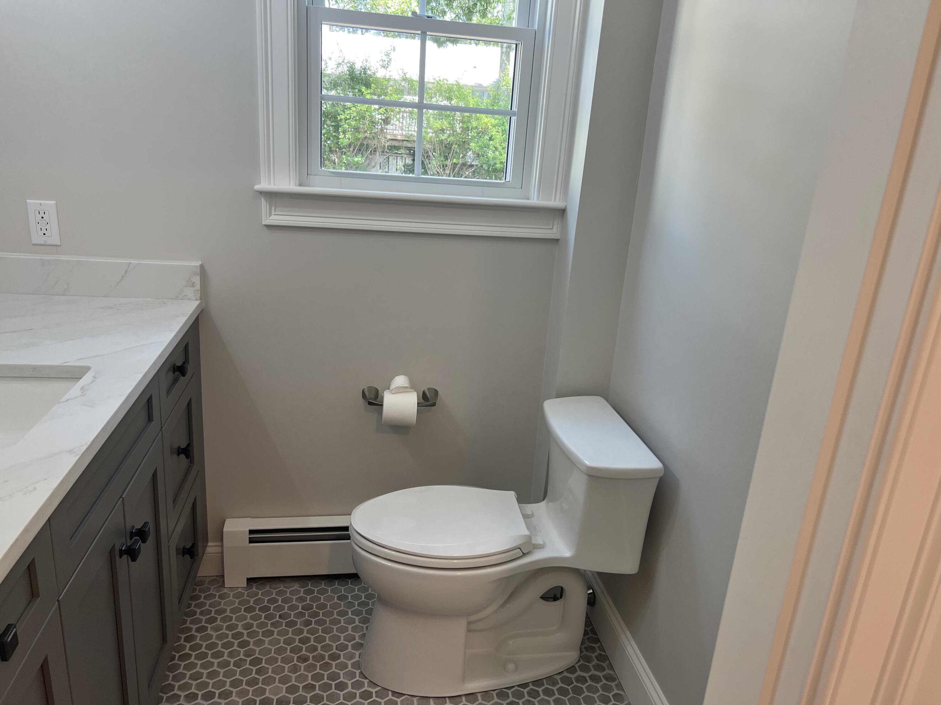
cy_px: 352
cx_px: 470
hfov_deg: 67.3
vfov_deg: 53.1
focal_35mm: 26
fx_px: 707
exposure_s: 1/120
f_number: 1.5
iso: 80
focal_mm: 5.7
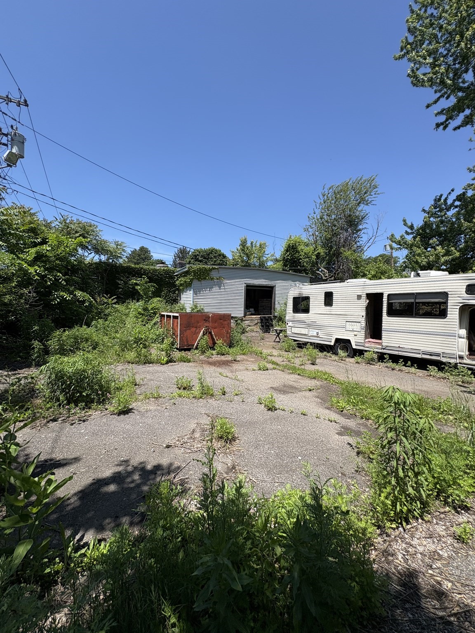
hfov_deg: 85.7
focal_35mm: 14
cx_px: 238
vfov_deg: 102.1
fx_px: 256
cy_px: 316
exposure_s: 1/1600
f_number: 2.2
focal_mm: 2.22
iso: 50
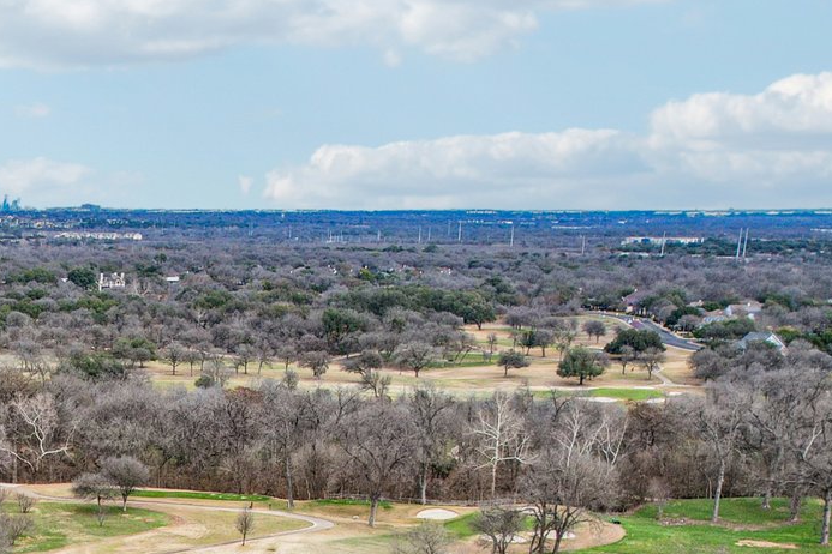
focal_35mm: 65
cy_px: 778
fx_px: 1502
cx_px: -83
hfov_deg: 28.2
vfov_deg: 18.9
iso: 140
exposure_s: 1/2000
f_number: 2.8
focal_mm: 8.4
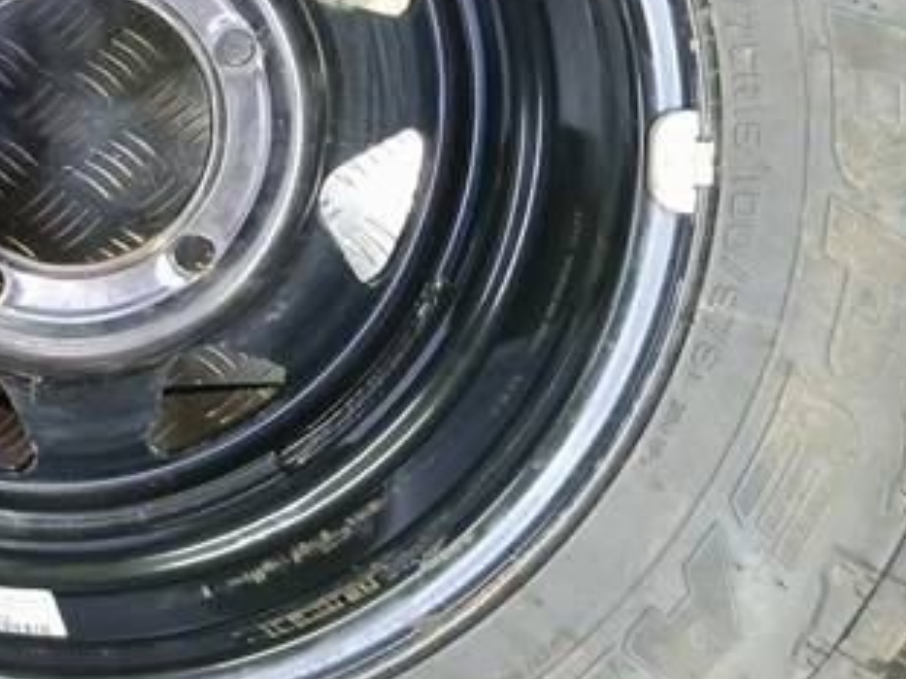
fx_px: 2328
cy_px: 143
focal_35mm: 89
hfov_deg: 20.9
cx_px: -102
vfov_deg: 16.5
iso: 262
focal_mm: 4.11
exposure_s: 1/33.3
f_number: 1.6
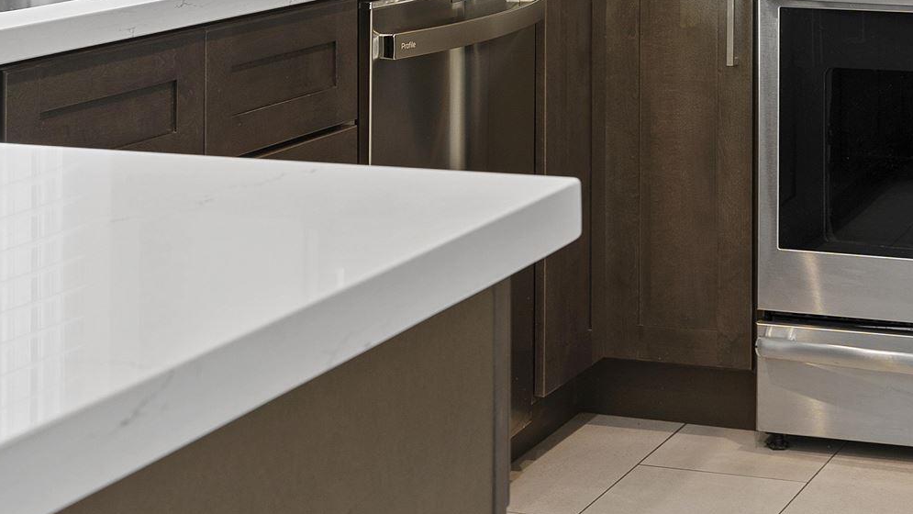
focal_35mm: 97
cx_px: 695
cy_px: -255
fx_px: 2349
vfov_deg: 11.9
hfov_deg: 21.8
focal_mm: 30
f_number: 5.6
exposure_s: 1/5
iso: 100
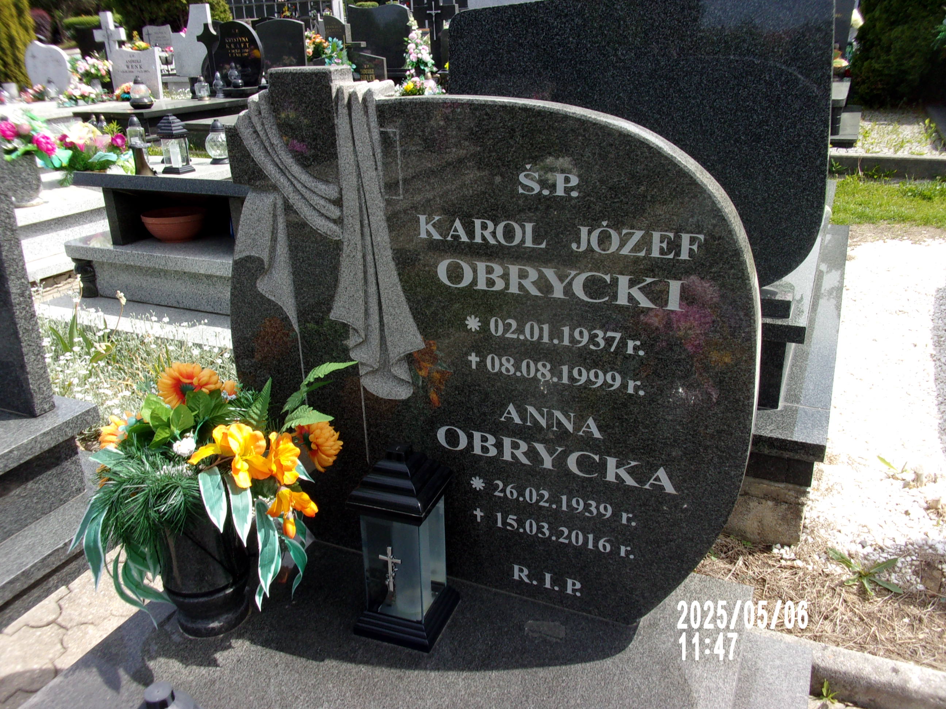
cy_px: 354
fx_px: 765
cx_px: 473
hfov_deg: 63.4
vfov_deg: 49.7
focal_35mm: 28
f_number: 10.8
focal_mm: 5.1
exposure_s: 1/56
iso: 80
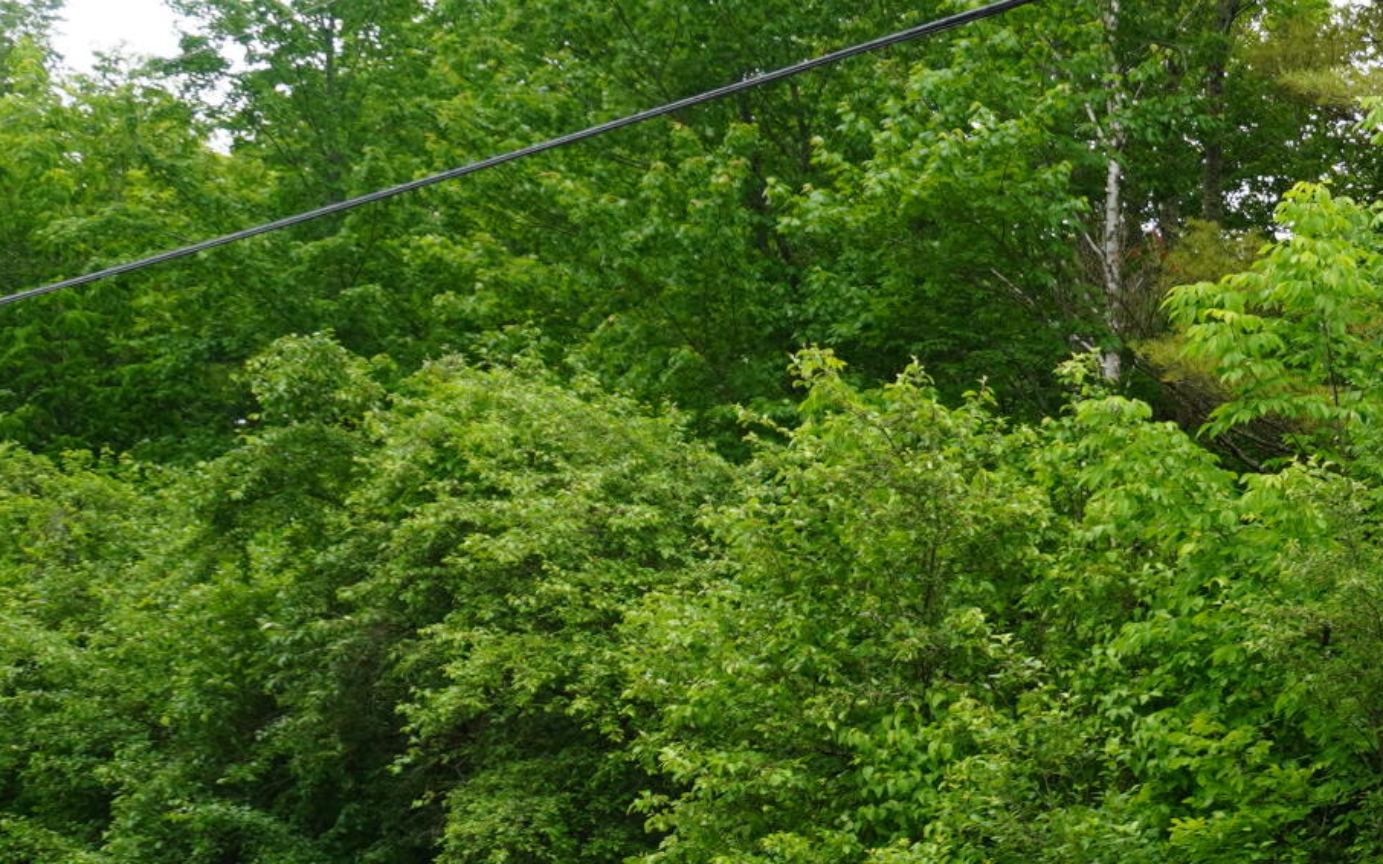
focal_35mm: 81
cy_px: 962
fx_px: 3053
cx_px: 1847
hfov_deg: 22.5
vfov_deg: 15.7
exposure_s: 1/60
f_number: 4
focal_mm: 16
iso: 160
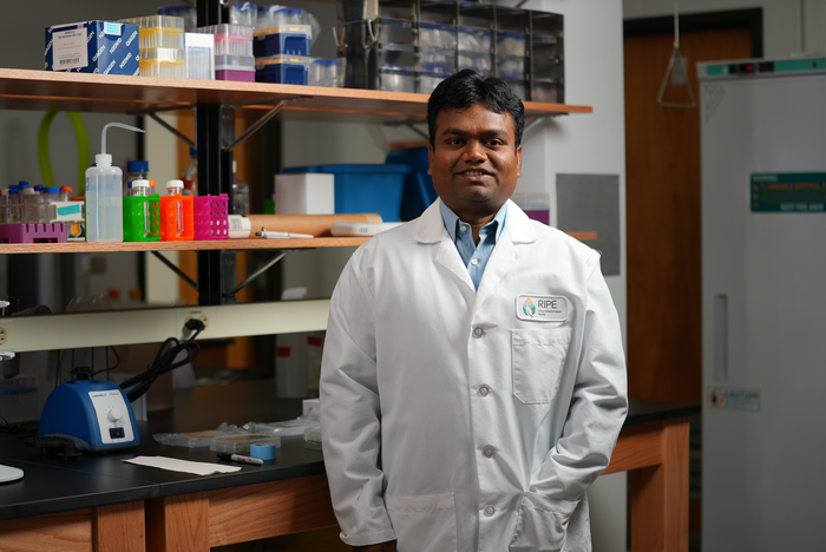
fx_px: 1607
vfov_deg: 19.5
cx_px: 413
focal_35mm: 70
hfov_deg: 28.8
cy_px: 276
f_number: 2.8
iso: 320
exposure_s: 1/100
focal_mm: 70
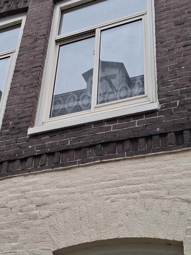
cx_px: 63
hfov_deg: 25.1
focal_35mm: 58
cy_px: 108
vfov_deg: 33.2
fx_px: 427
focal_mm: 5.54
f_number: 1.8
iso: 64
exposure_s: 1/100
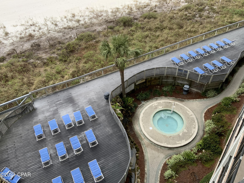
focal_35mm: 29
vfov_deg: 48.2
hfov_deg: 61.7
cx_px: 122
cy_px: 92
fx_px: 204
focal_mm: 3
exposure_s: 1/122
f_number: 1.8
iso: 20
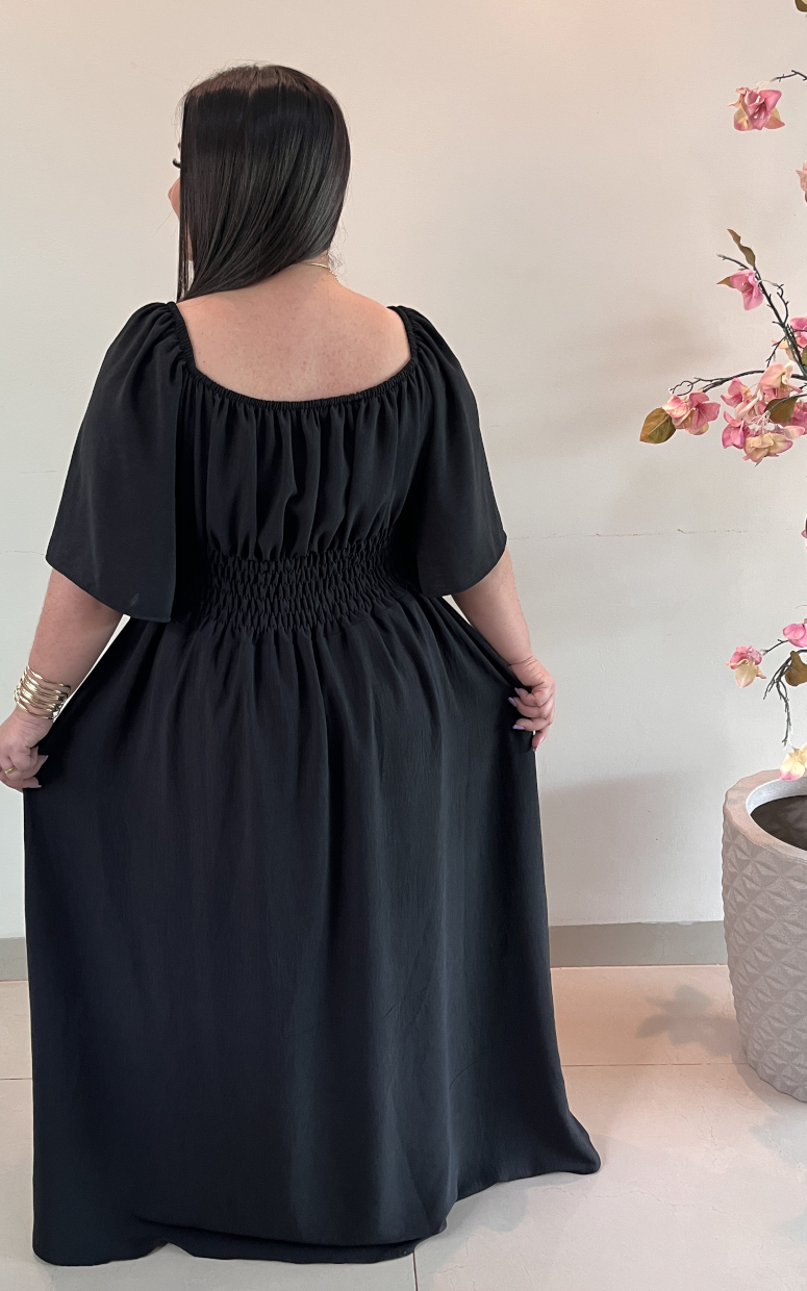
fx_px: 1126
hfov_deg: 39.1
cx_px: 296
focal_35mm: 32
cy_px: 593
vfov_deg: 59.6
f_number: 1.6
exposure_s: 1/60
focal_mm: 5.1
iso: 80
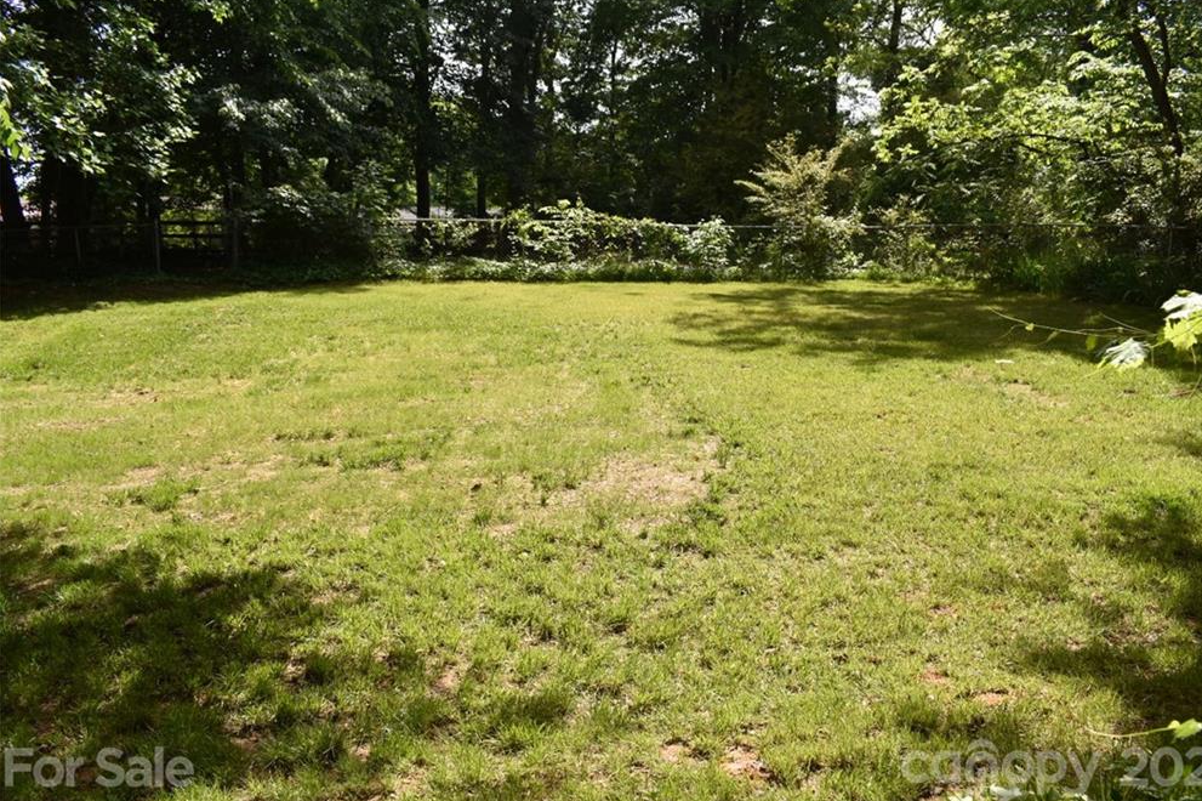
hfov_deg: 60.3
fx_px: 1035
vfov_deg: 42.3
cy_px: 409
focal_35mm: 31
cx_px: 620
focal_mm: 20
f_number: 8
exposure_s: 1/250
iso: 180
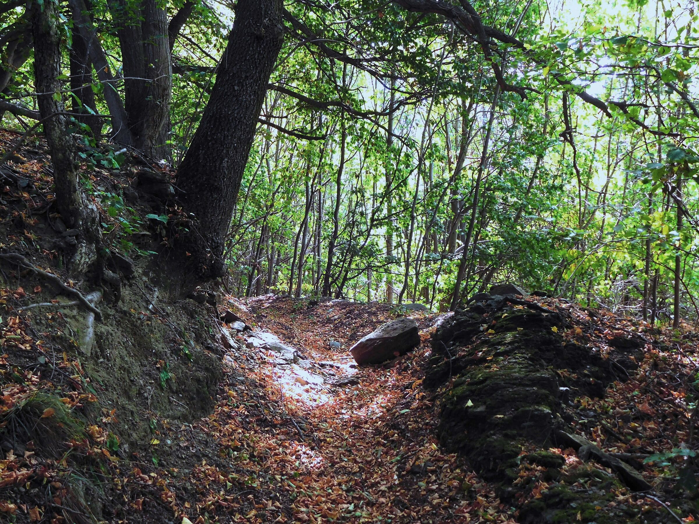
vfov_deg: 40.7
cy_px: 262
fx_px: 707
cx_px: 350
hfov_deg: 52.6
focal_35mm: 35
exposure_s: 1/30
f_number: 3.8
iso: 200
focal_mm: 6.2
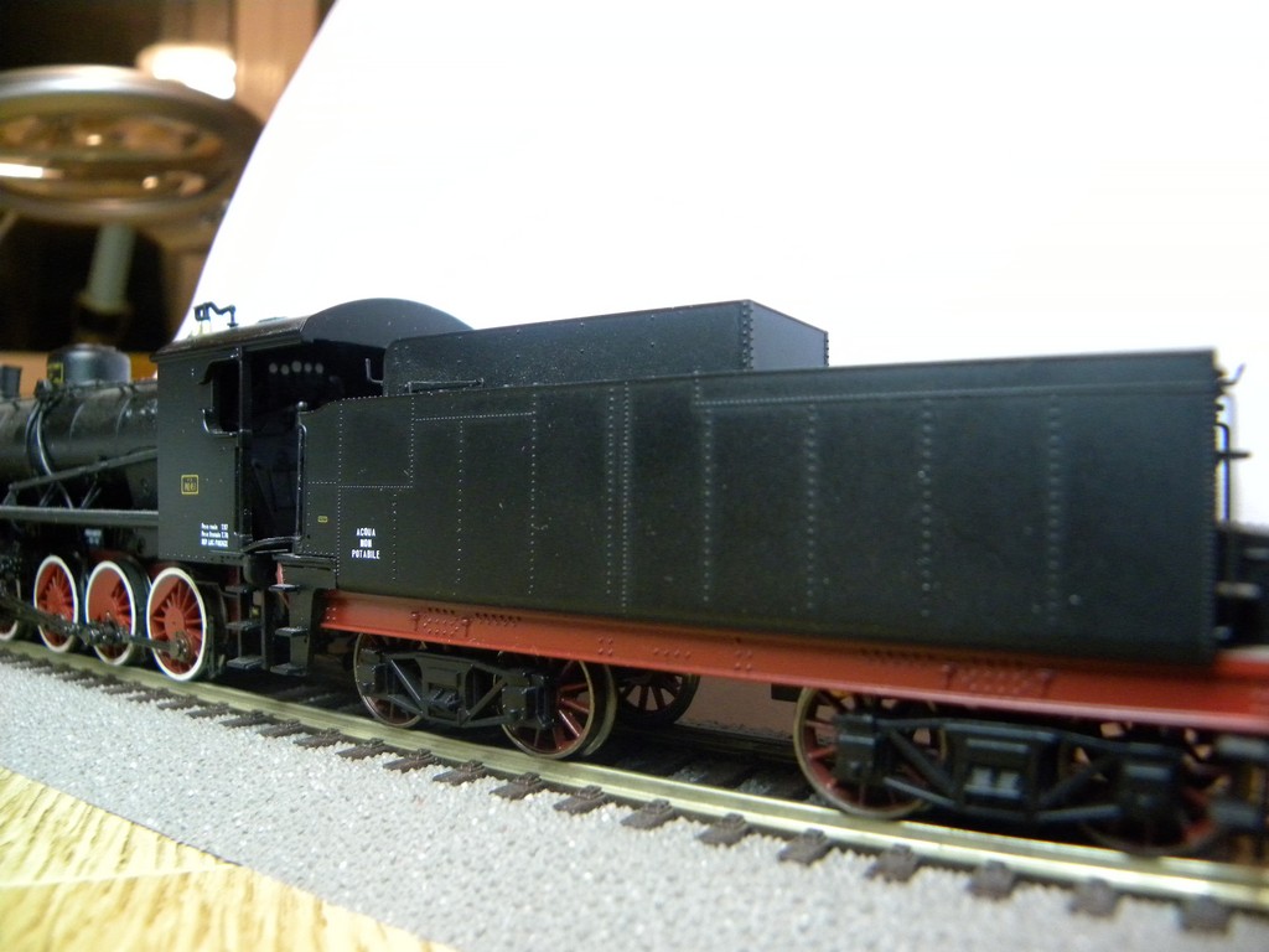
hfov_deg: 67.3
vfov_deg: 53.1
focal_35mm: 26
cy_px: 476
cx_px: 634
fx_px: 953
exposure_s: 1/29.5
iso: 400
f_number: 2.8
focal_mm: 4.6
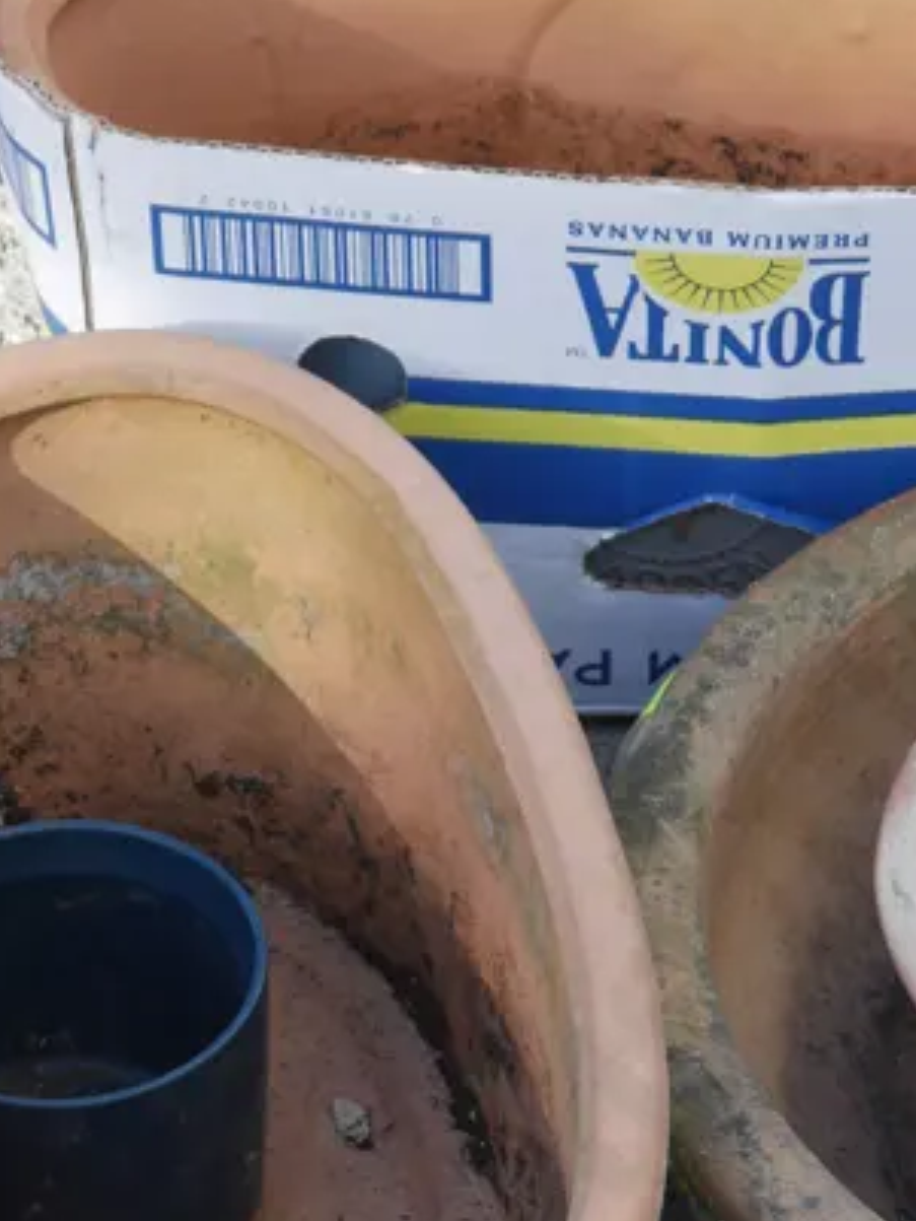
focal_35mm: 143
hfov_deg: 10.3
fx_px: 5043
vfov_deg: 13.8
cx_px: 872
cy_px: 746
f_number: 6.3
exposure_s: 1/125
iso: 200
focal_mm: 28
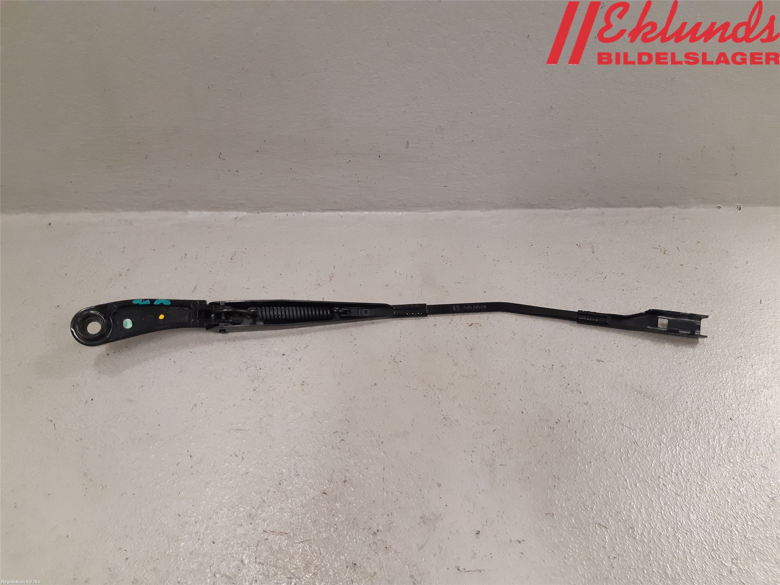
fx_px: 586
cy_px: 292
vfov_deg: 53.1
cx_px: 390
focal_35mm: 26
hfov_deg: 67.3
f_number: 1.7
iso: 200
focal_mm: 3.93
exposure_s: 1/50
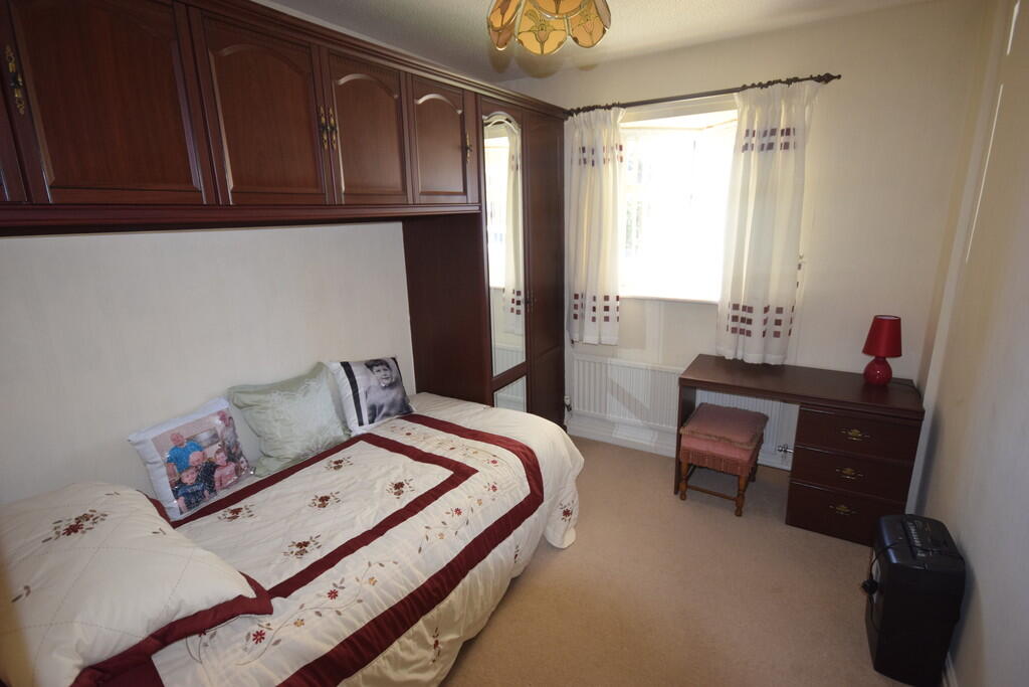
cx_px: 514
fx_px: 515
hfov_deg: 90.0
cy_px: 344
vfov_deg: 67.4
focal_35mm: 18
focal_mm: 12
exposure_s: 1/125
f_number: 5.6
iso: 800
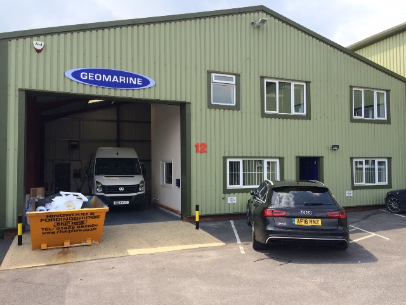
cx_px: 203
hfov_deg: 61.7
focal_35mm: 29
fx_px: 340
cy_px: 152
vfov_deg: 48.2
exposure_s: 1/789
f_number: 2.2
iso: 32
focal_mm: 4.15
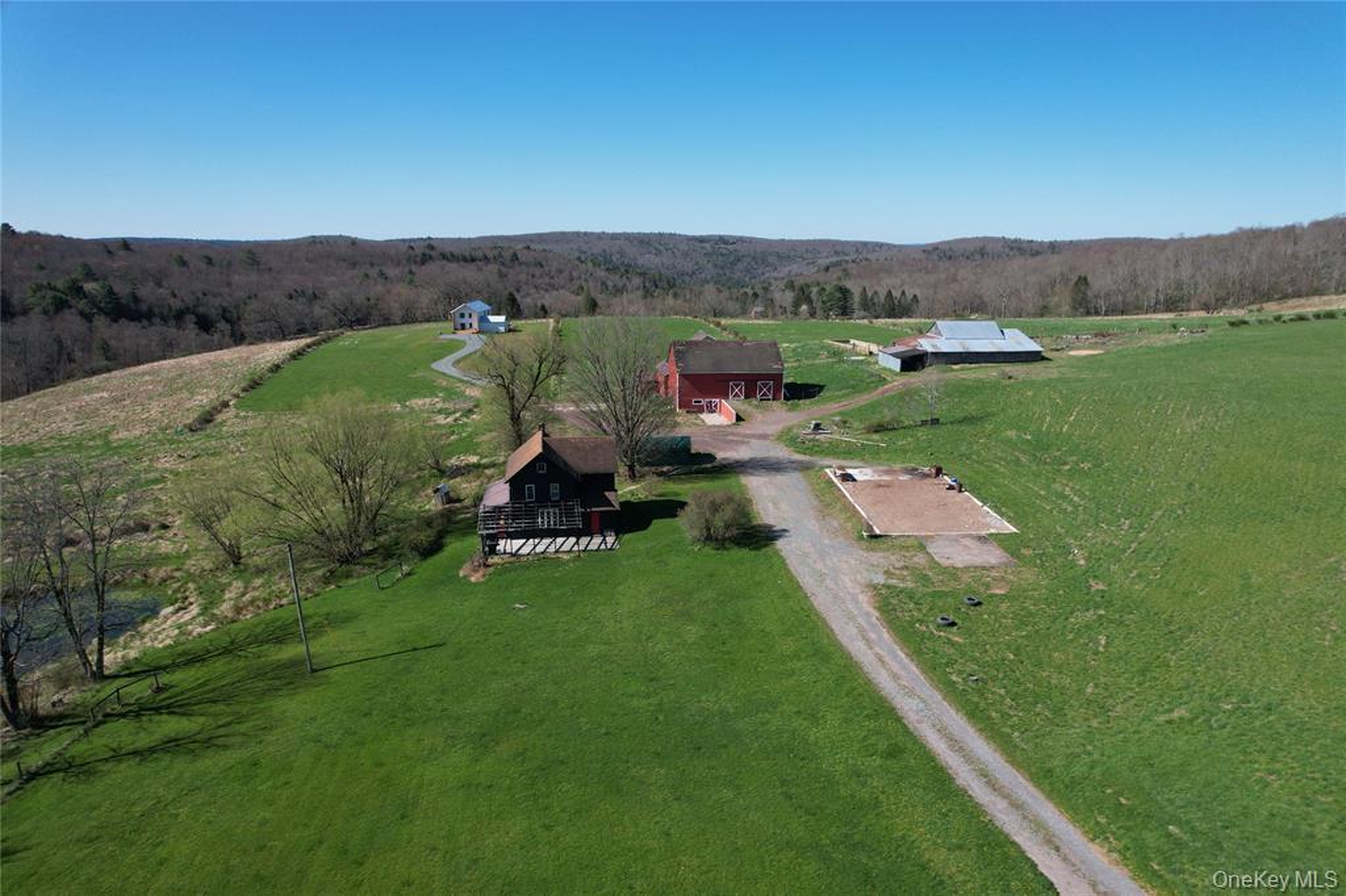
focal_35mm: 22
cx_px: 673
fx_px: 822
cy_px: 448
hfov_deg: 78.6
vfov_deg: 57.2
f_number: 2.8
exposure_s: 1/1600
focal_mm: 8.38
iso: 110
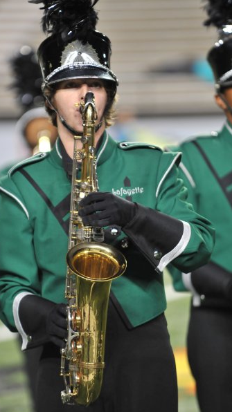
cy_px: 206
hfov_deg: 3.8
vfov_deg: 6.8
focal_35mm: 316
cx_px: 95
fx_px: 3458
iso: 800
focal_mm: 200
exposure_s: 1/160
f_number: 2.8
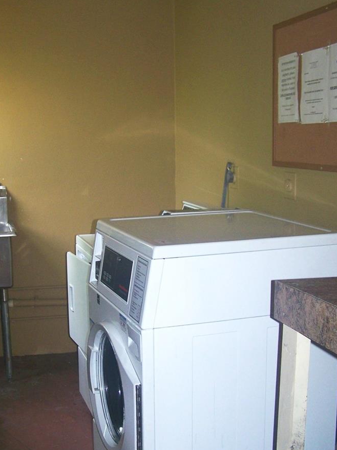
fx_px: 675
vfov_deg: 36.8
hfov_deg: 27.9
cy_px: 256
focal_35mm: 52
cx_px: 128
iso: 80
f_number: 2.8
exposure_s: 1/60
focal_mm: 6.3
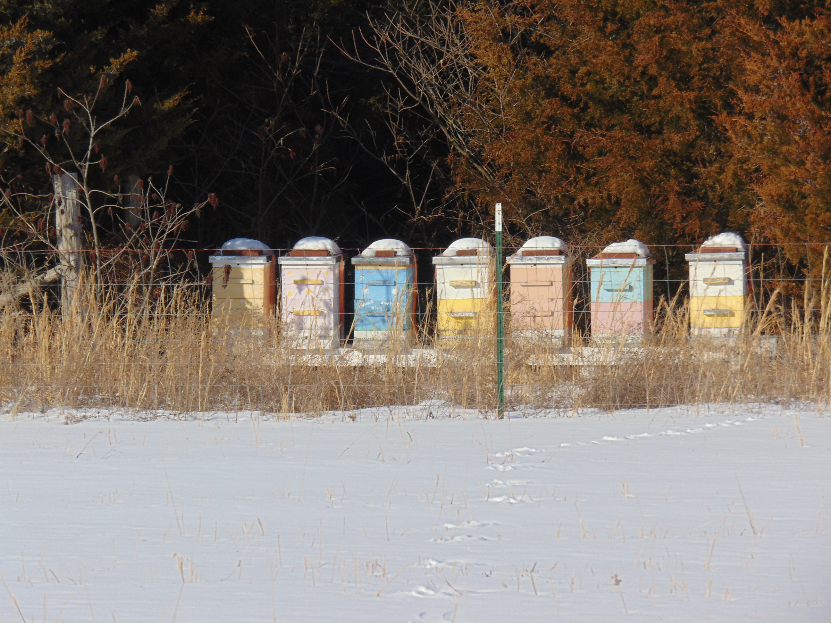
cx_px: 416
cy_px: 312
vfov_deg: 5.9
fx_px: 6002
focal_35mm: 250
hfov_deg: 7.9
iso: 80
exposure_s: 1/200
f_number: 10.7
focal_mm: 44.9
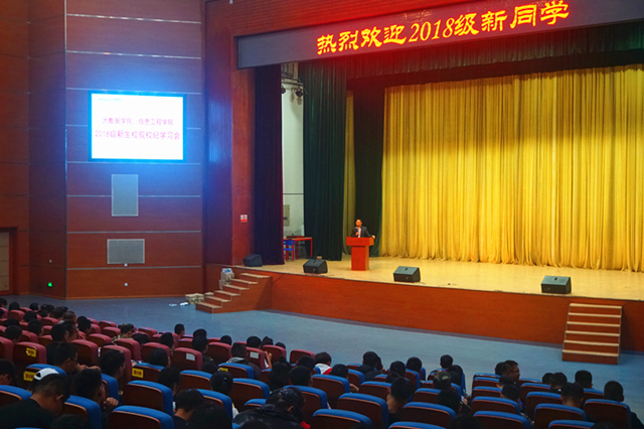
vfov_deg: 28.9
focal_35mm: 46
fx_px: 831
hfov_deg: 42.3
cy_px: 214
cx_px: 322
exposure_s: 1/60
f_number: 5
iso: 1600
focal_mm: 31
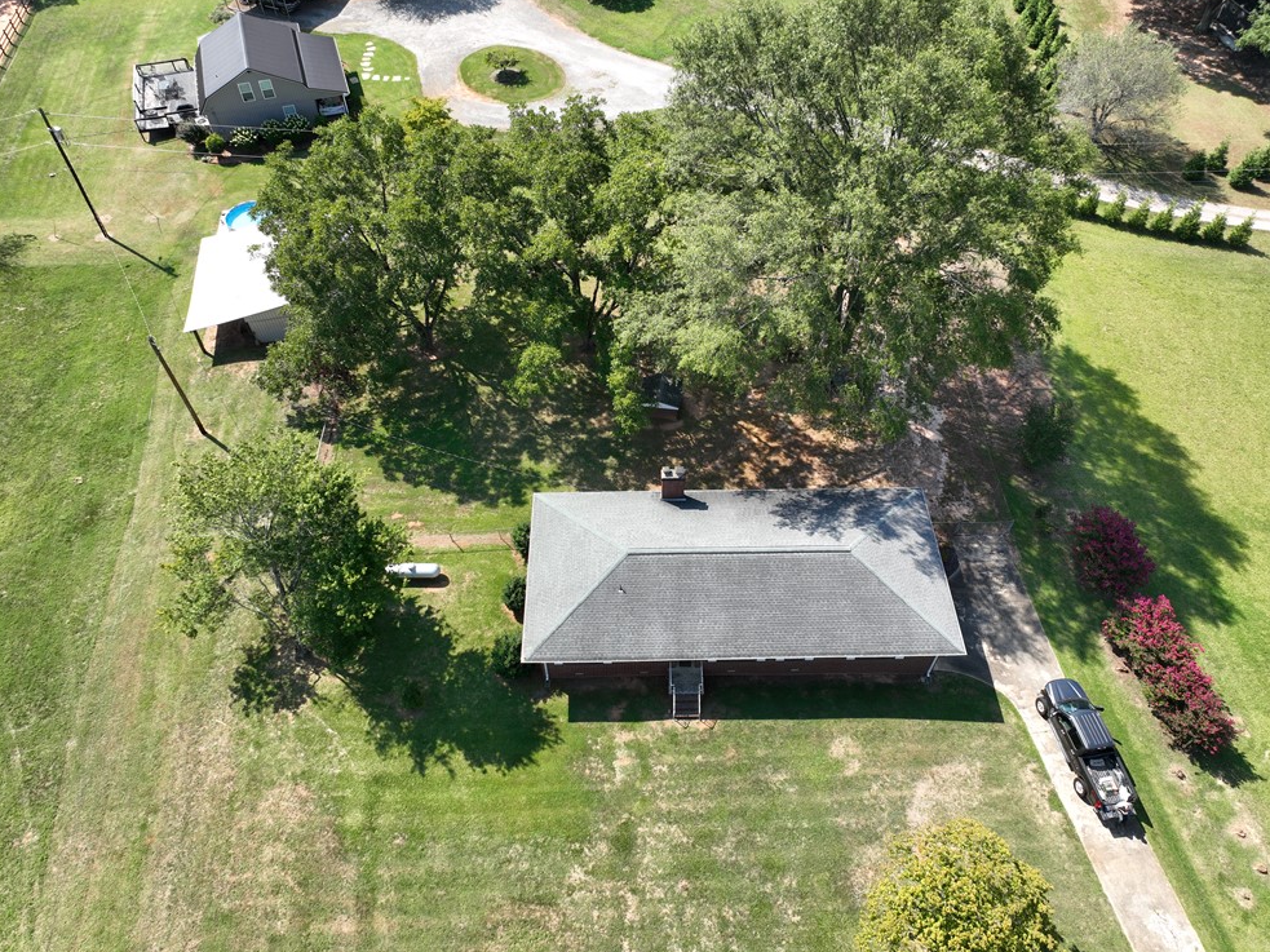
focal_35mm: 25
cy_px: 459
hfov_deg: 69.4
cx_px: 652
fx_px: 917
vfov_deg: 54.9
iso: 100
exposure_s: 1/100
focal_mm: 12.29
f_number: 2.8
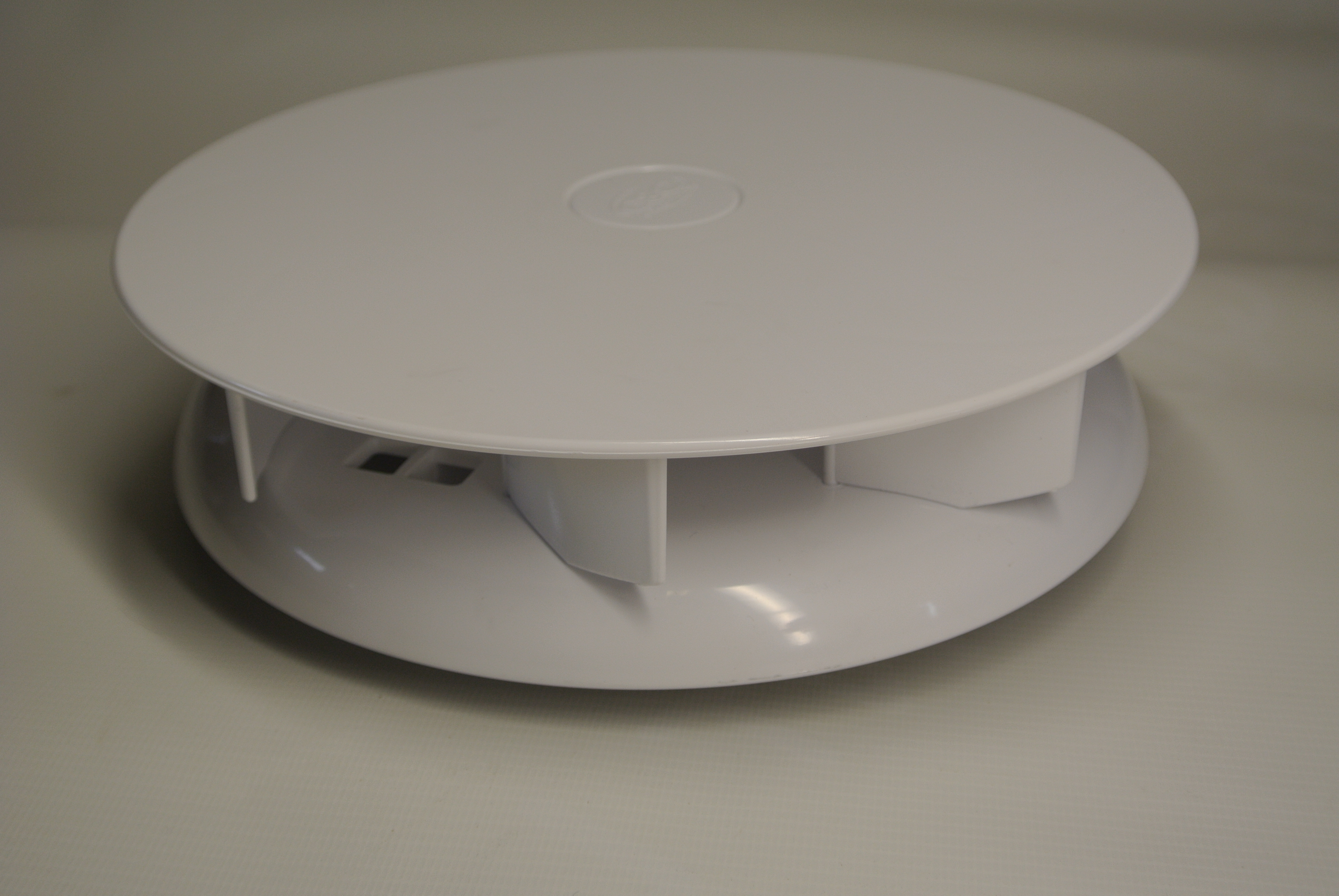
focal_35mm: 49
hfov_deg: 40.3
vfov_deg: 27.6
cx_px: 670
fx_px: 1825
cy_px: 448
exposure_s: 1/125
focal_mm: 18.2
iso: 110
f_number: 4.5
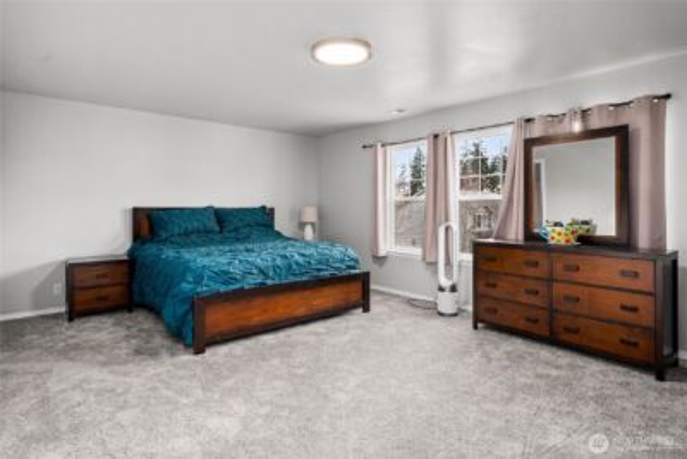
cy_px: 230
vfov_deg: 67.4
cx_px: 344
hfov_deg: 90.0
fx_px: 344
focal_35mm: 18
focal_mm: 18
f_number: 7.1
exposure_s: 1/60
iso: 320
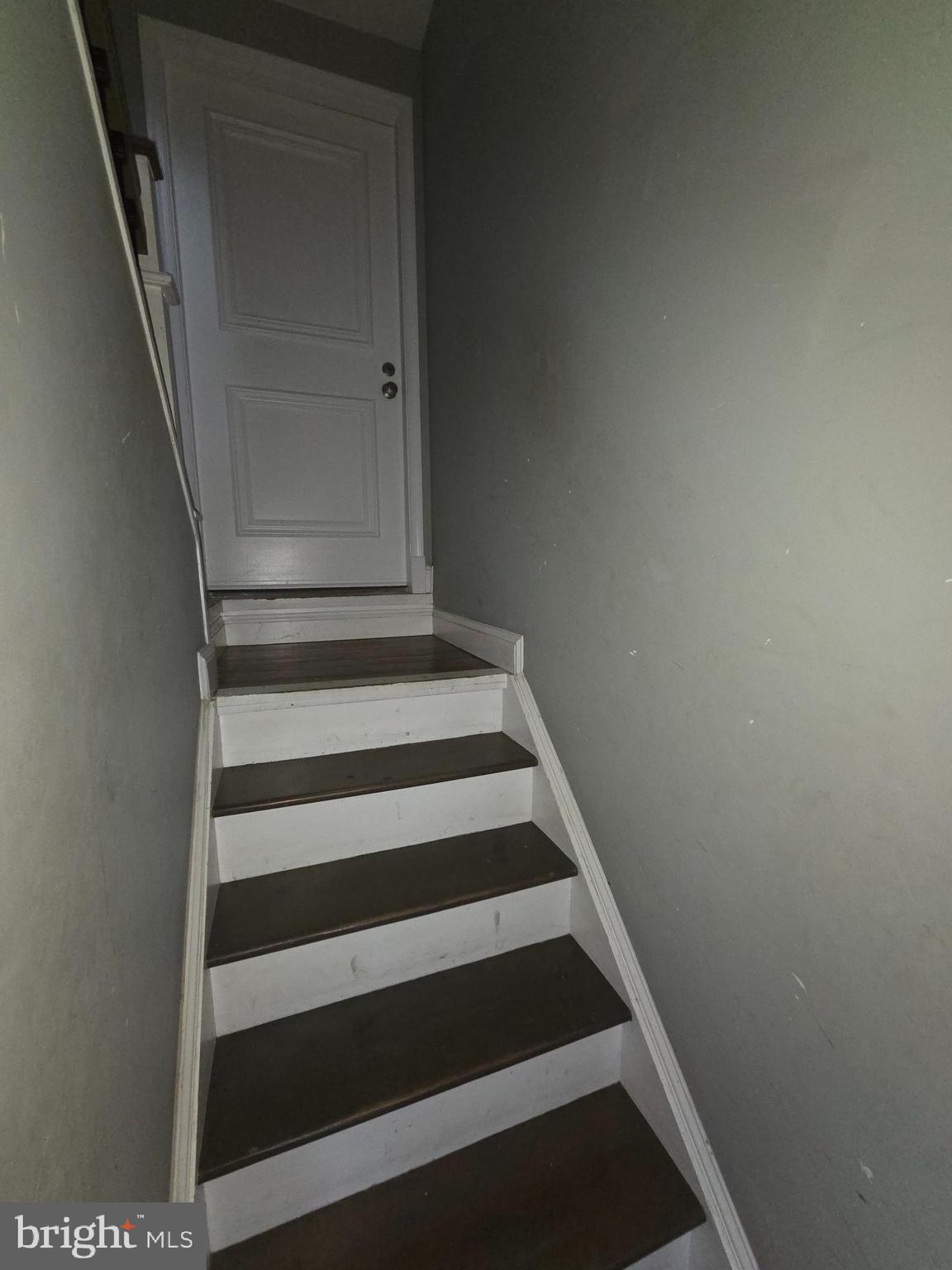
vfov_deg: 106.2
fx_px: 477
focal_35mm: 13
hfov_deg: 89.9
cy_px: 635
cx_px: 476
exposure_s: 1/38
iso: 320
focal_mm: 2.2
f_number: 2.2
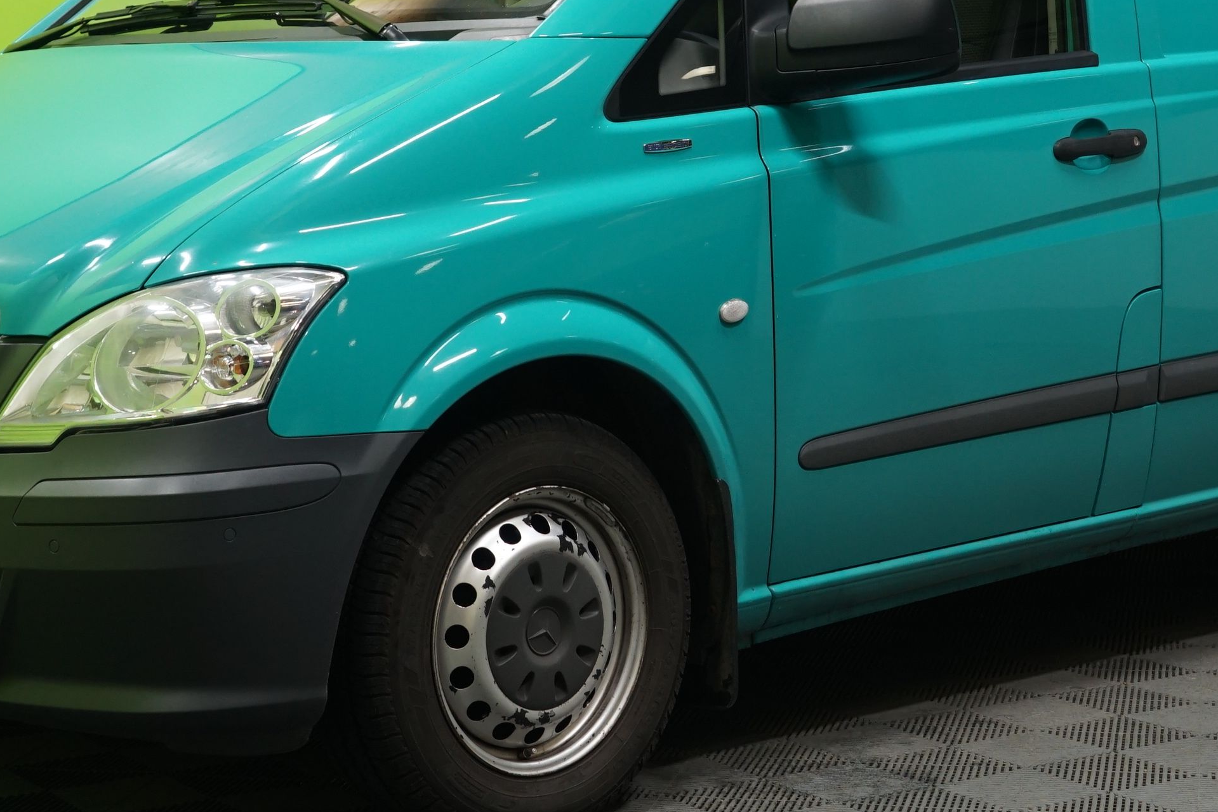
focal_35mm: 80
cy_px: 231
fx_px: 2706
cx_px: 684
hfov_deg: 25.3
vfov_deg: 17.0
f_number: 5
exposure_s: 1/20
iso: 800
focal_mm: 39
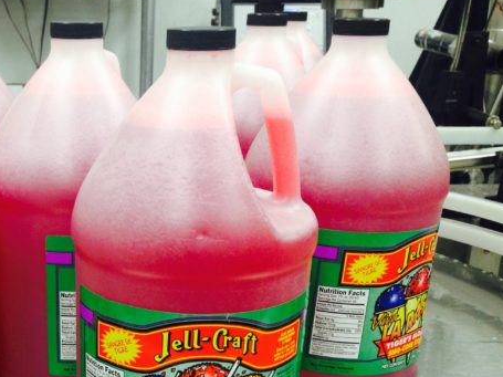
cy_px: 305
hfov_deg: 33.8
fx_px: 799
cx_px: 95
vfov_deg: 26.0
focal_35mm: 55
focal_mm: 4.12
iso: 100
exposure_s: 1/20
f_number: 2.4
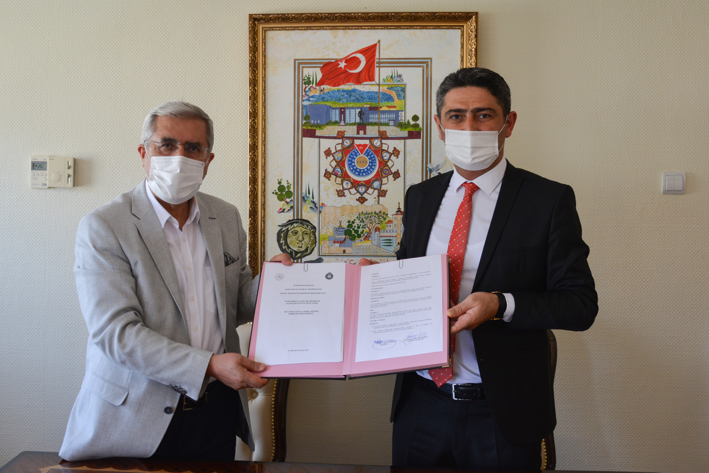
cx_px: 354
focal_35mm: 30
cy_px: 236
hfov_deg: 61.9
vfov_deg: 43.6
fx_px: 591
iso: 400
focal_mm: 20
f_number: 4
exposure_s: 1/60
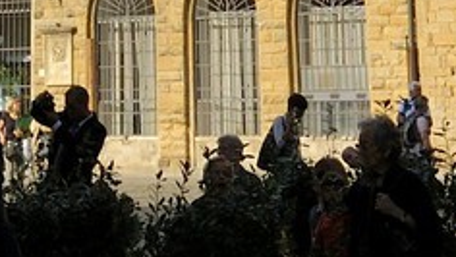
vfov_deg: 5.3
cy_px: -721
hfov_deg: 10.3
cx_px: -35
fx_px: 2492
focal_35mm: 206
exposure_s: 1/200
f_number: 14
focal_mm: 29
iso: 200
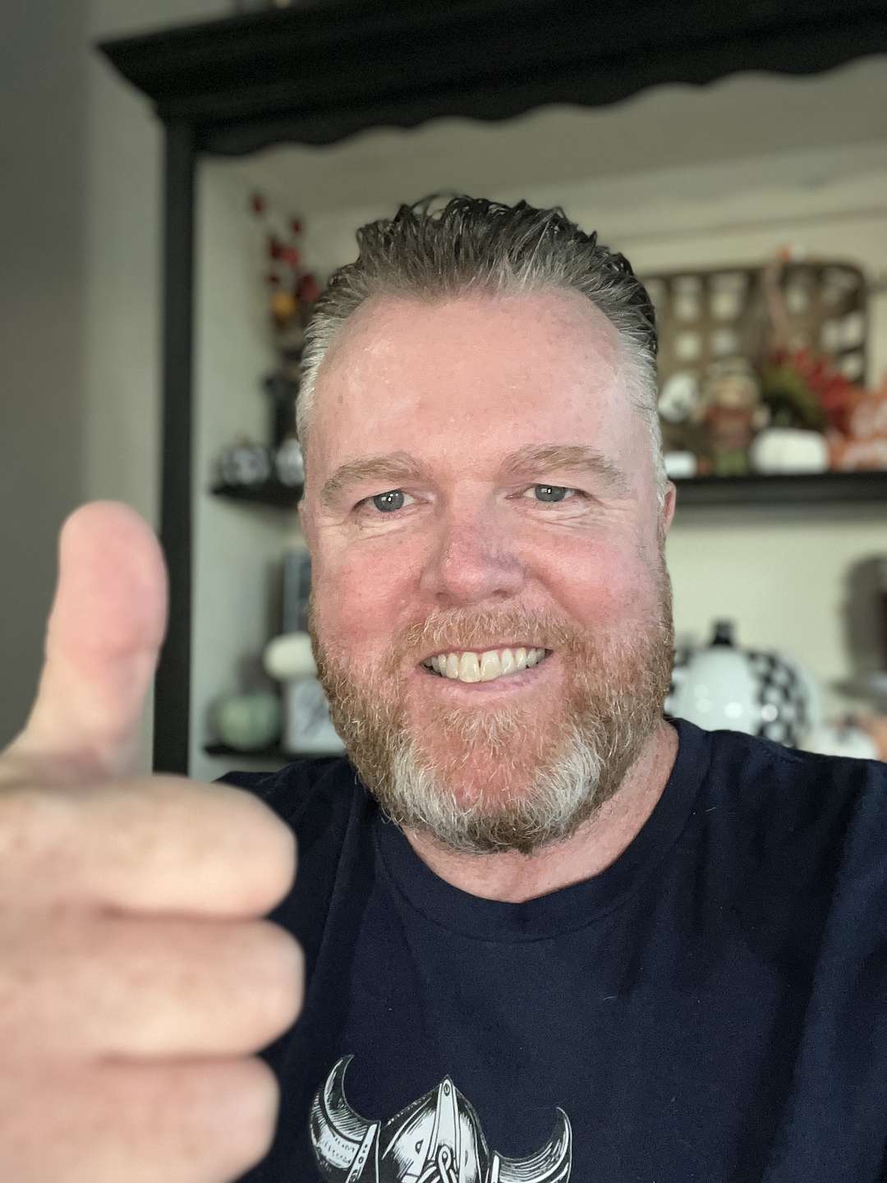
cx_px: 444
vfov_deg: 60.0
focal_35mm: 30
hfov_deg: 46.8
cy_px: 592
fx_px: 1025
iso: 250
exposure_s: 1/30
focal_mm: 2.71
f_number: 2.2
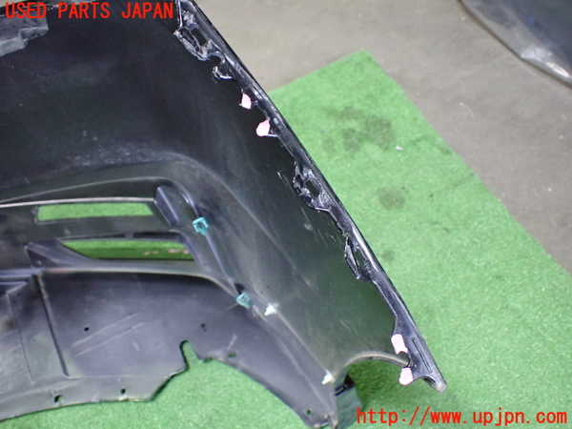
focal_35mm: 30
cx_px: 286
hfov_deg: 60.0
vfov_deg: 46.8
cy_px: 214
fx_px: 496
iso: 800
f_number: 2.3
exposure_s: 1/60
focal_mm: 5.4
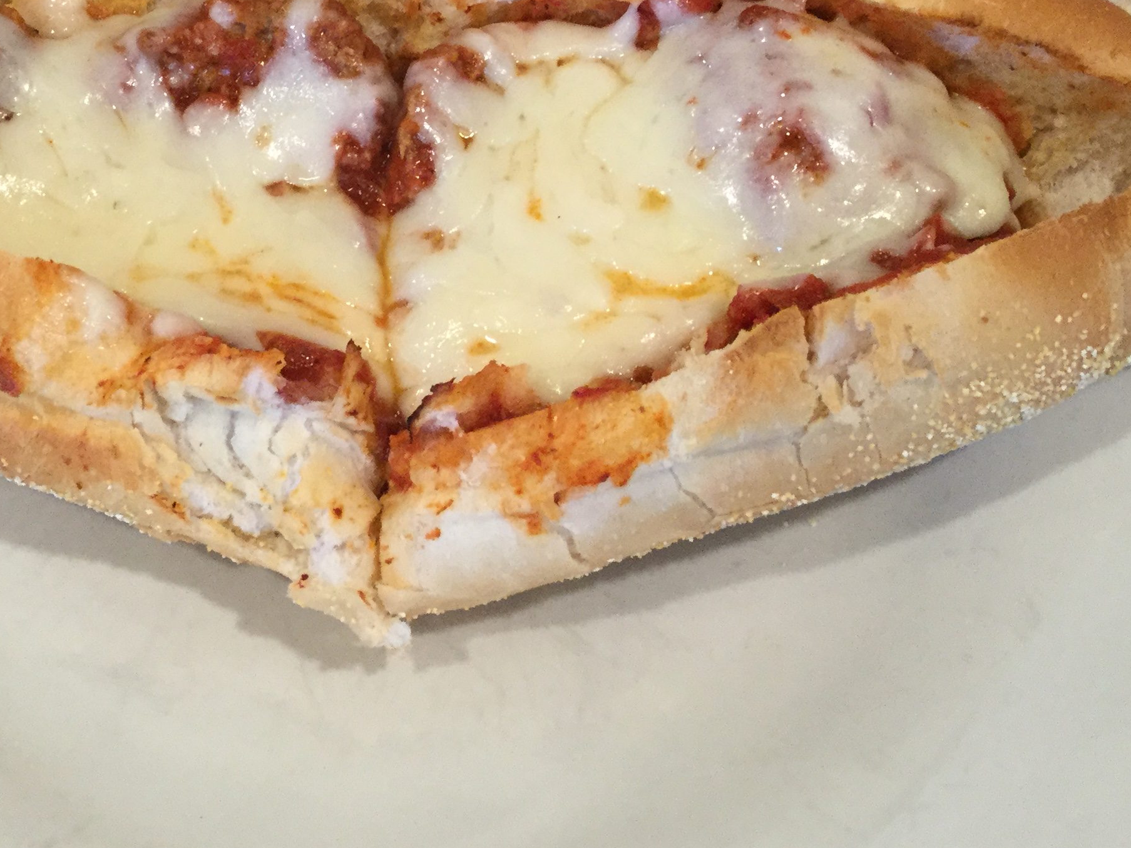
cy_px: 161
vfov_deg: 25.6
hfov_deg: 34.1
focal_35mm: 56
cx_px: 403
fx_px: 1830
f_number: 2.4
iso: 160
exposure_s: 1/33
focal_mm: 3.3
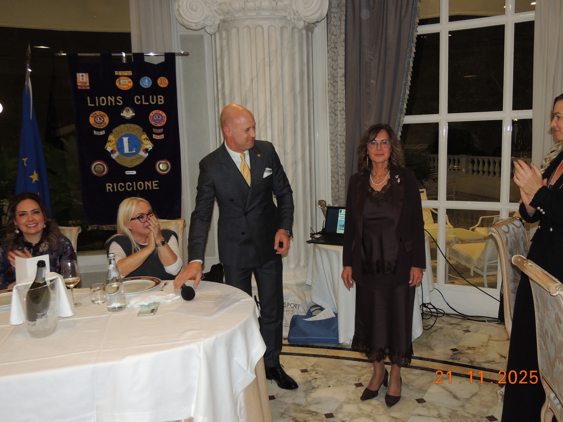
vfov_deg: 46.8
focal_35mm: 30
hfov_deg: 60.0
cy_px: 211
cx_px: 282
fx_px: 488
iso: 200
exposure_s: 1/30
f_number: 3.1
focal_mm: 5.3
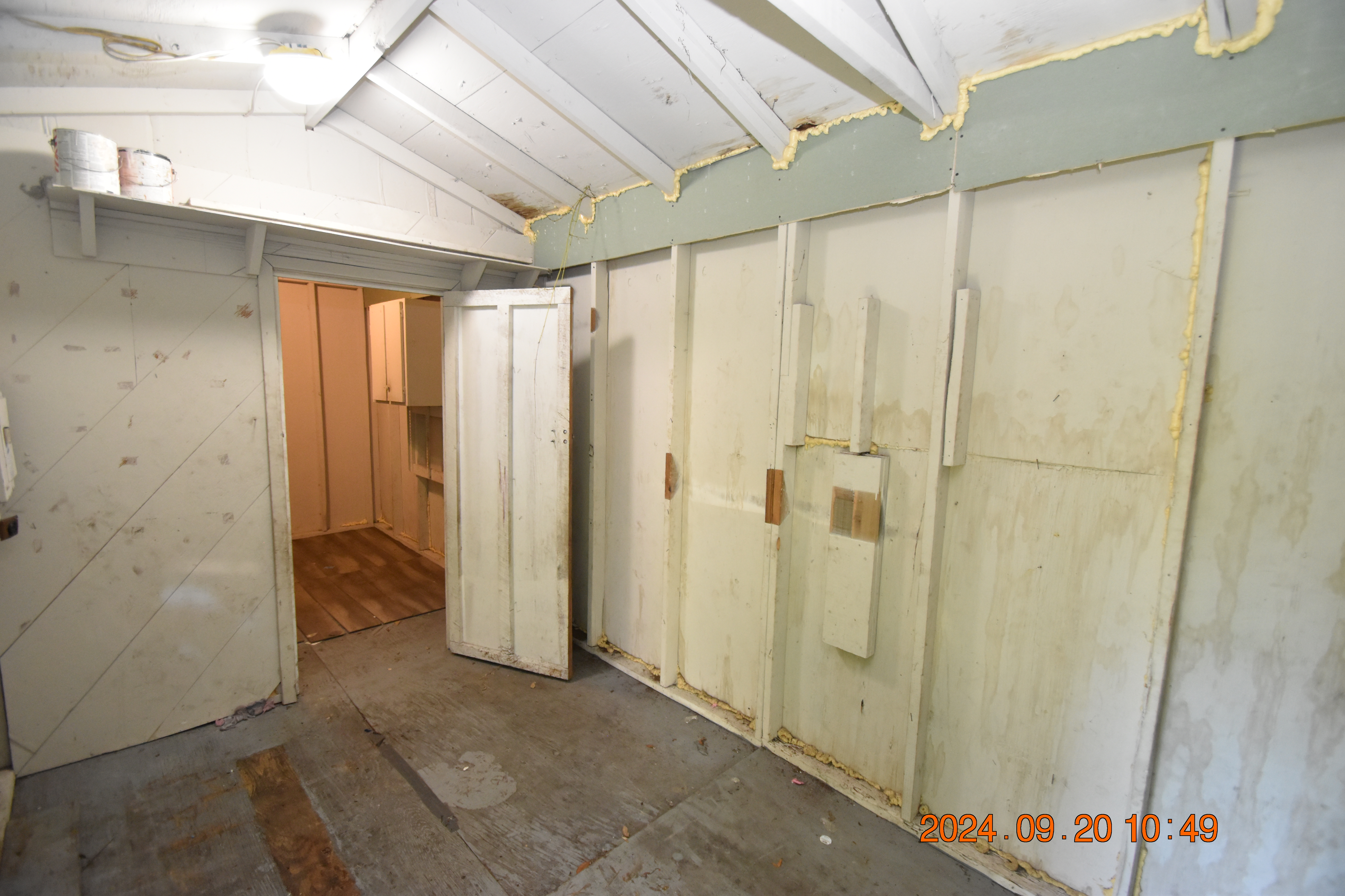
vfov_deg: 77.3
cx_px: 672
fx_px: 560
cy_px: 448
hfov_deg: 100.4
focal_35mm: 15
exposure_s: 1/60
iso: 2000
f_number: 3.5
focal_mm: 10
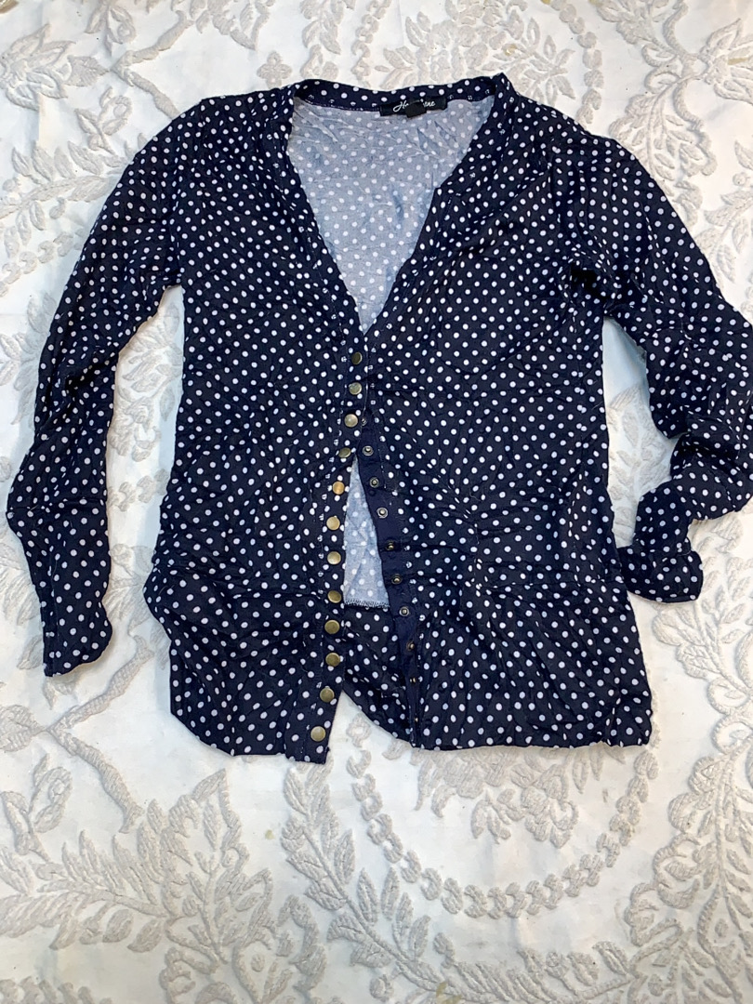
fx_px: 754
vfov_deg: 67.3
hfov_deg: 53.1
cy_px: 502
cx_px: 376
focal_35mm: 26
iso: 64
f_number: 1.8
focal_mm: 4.25
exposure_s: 1/100
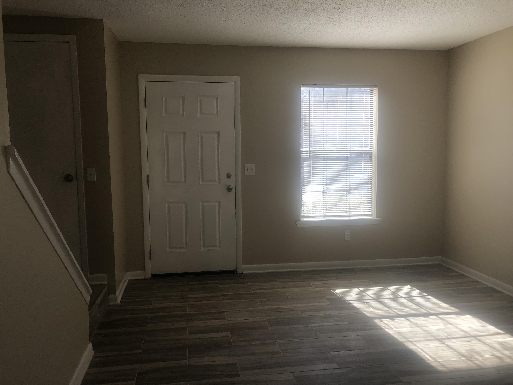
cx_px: 256
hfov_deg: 63.4
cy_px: 192
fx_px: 415
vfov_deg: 49.7
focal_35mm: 28
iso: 20
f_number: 1.8
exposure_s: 1/247
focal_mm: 3.99
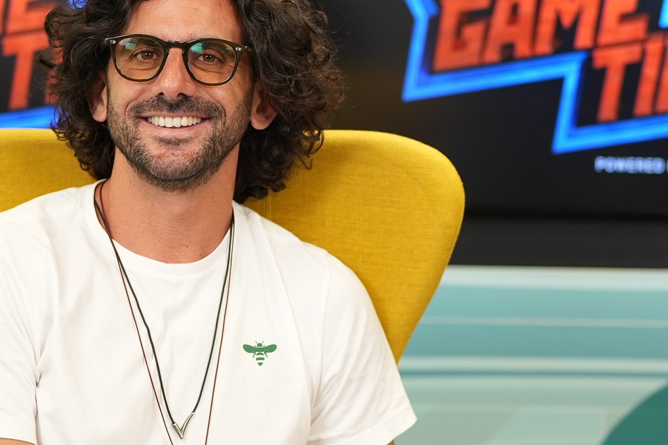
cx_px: 457
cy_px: 341
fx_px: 1948
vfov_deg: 13.0
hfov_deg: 19.4
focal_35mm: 105
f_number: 1.4
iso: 400
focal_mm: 35
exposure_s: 1/400
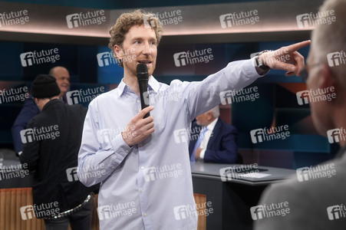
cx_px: 173
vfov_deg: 29.8
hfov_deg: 43.6
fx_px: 432
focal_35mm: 45
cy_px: 115
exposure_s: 1/400
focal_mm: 30
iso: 640
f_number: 2.2
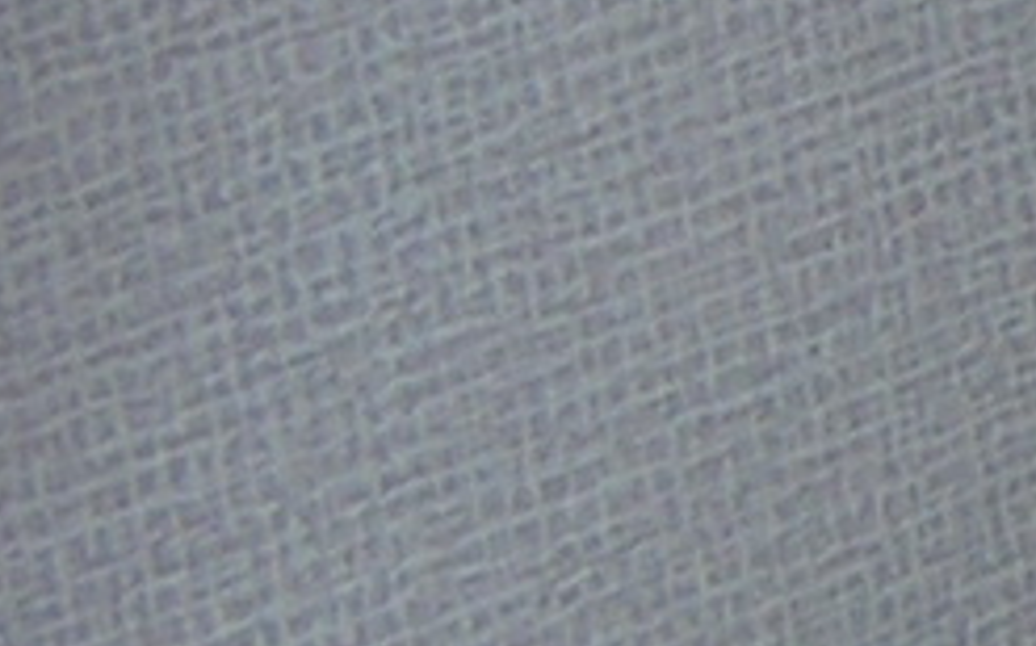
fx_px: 6969
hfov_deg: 7.6
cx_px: 2869
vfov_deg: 5.2
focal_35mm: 247
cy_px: -424
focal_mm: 4.7
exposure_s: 1/60.1
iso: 100
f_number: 2.6
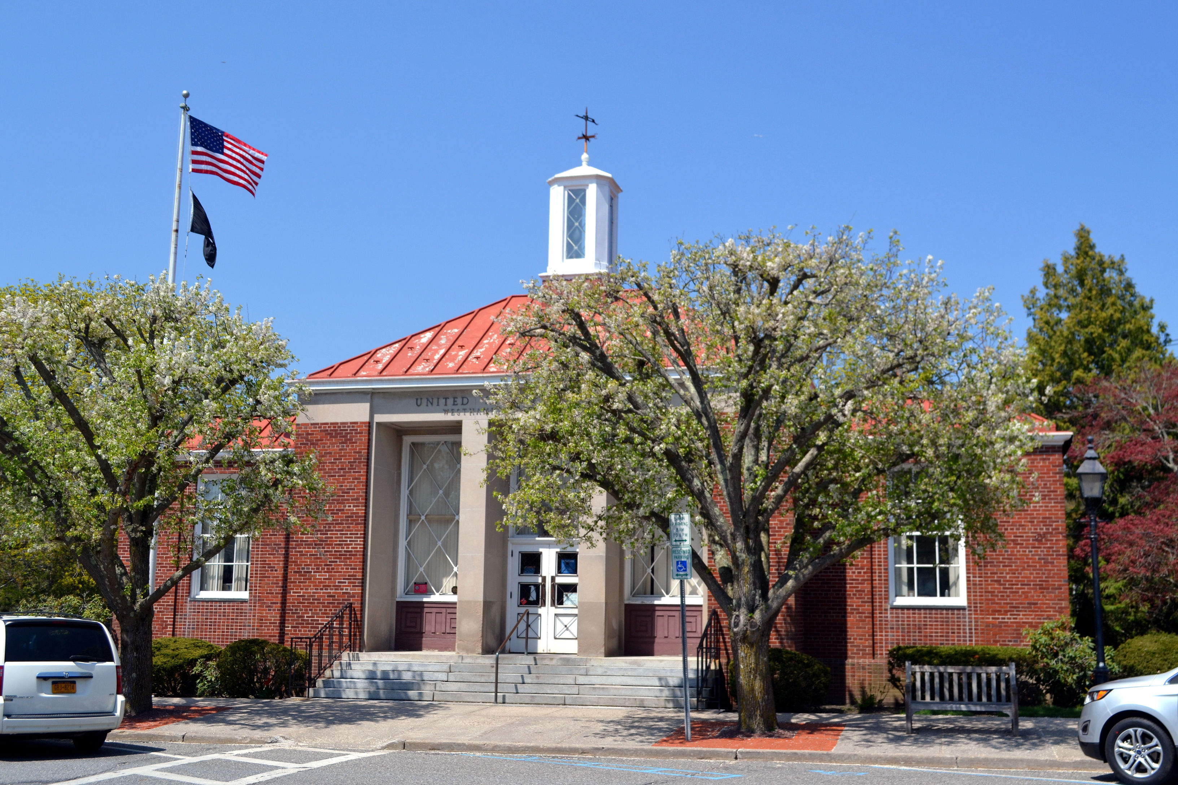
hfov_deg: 49.6
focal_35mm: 39
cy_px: 392
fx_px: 1276
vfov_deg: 34.2
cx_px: 589
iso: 100
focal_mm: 26
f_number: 7.1
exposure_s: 1/200
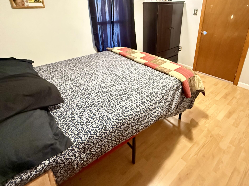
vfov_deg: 64.3
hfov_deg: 81.6
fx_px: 144
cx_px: 133
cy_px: 62
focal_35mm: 20
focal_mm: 2.22
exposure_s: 1/35
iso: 1600
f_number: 2.2
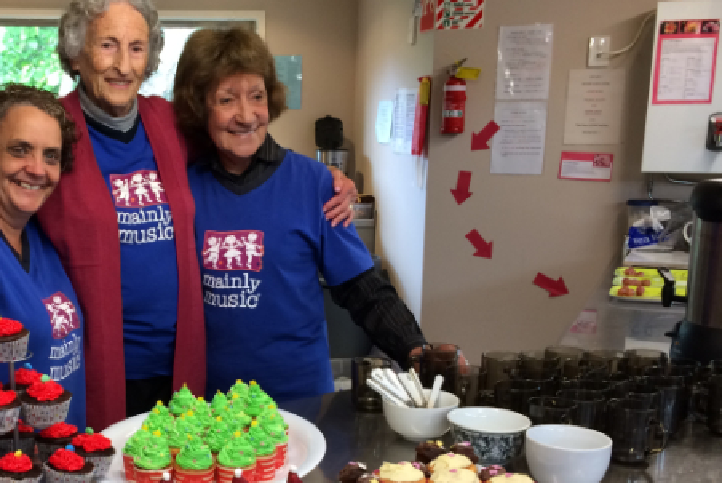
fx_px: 1003
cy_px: 325
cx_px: 195
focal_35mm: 50
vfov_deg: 26.9
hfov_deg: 38.7
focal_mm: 4.15
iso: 100
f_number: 2.2
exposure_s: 1/33
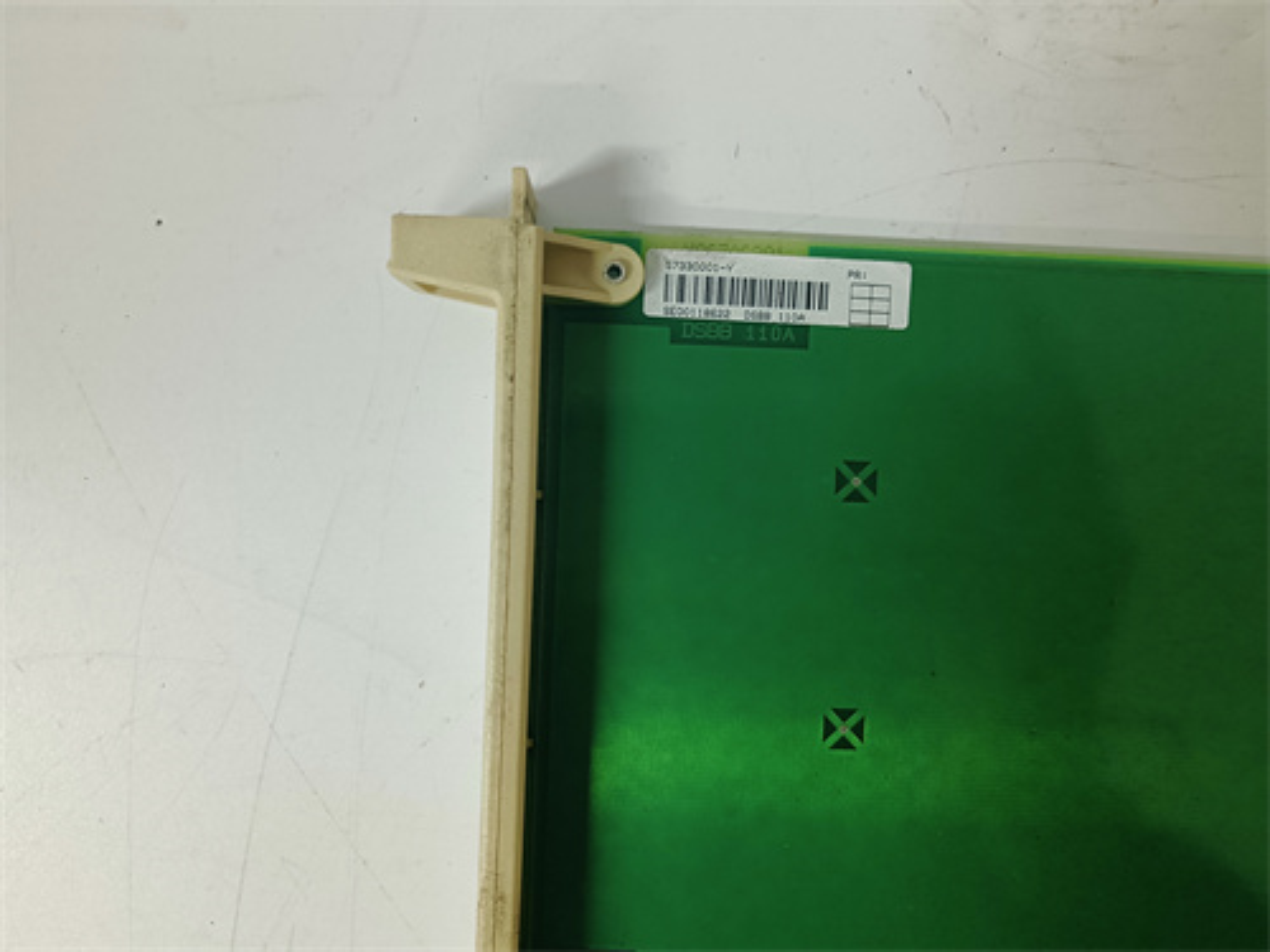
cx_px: 635
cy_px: 476
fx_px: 991
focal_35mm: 27
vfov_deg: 51.4
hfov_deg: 65.3
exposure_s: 1/50
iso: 870
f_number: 1.9
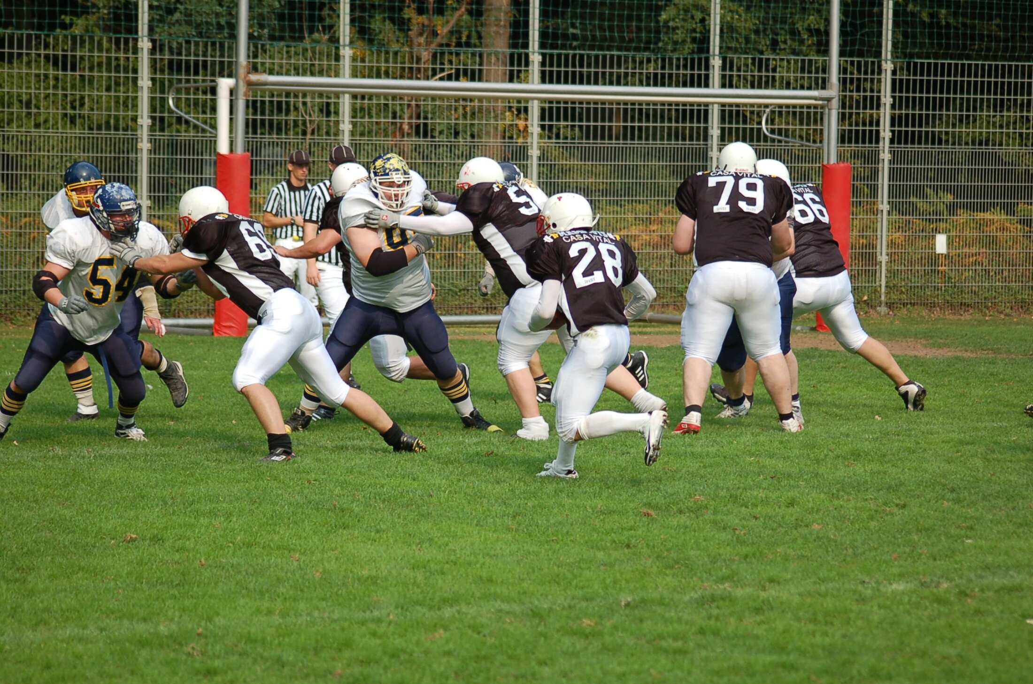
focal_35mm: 150
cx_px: 516
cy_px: 342
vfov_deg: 9.1
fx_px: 4296
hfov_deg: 13.7
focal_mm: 100
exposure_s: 1/1000
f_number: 4.2
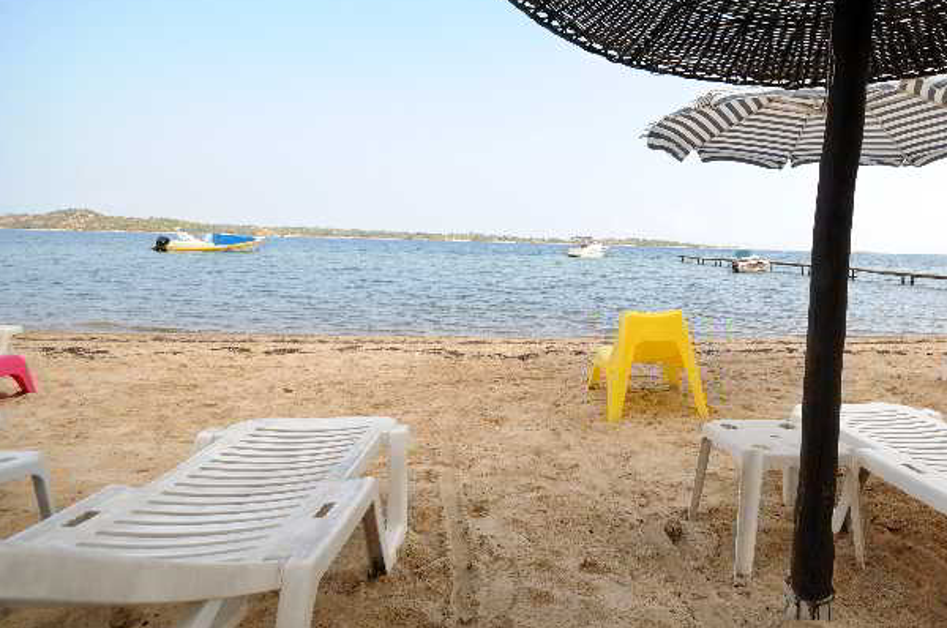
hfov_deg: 82.1
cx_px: 606
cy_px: 256
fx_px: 525
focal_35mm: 20
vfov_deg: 61.3
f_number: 8
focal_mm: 10
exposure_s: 1/500
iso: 500
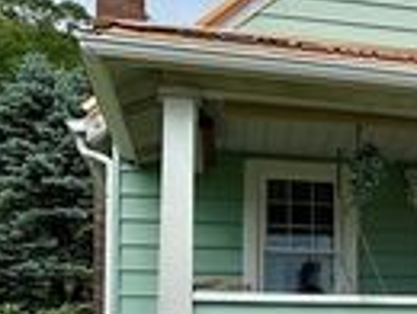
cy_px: 312
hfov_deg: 17.7
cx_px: 719
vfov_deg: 15.8
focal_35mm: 92
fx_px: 1110
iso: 80
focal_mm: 6.86
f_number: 1.78
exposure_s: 1/3247
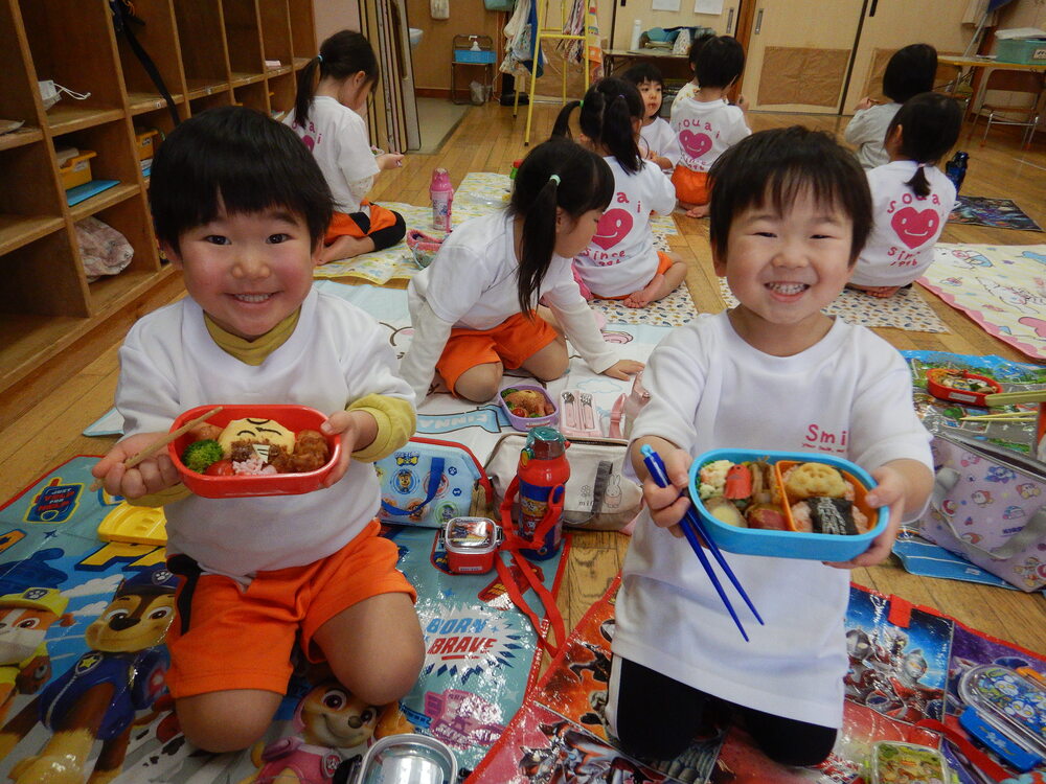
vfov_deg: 56.8
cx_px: 523
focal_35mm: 24
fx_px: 725
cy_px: 392
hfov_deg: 71.6
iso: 125
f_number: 2.8
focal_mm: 4.3
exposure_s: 1/50
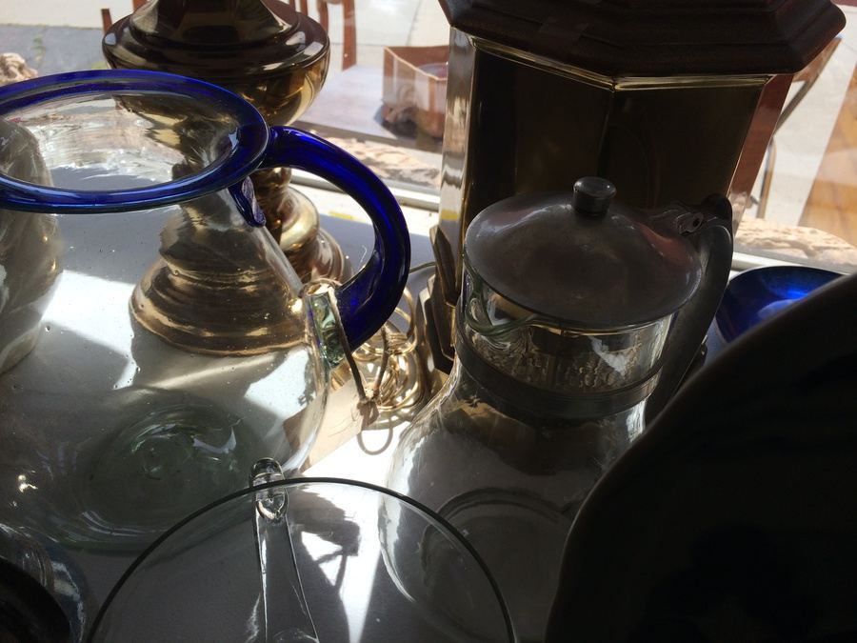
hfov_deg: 60.0
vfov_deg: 46.8
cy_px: 322
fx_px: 743
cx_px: 428
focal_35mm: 30
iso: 32
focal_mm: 4.12
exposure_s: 1/1244
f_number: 2.2
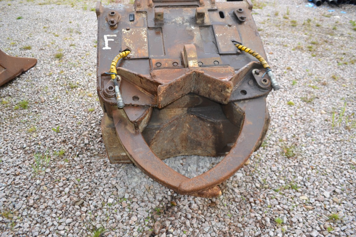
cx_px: 178
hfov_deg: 67.4
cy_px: 118
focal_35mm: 27
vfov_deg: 47.9
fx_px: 267
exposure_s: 1/125
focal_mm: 18
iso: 140
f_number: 4
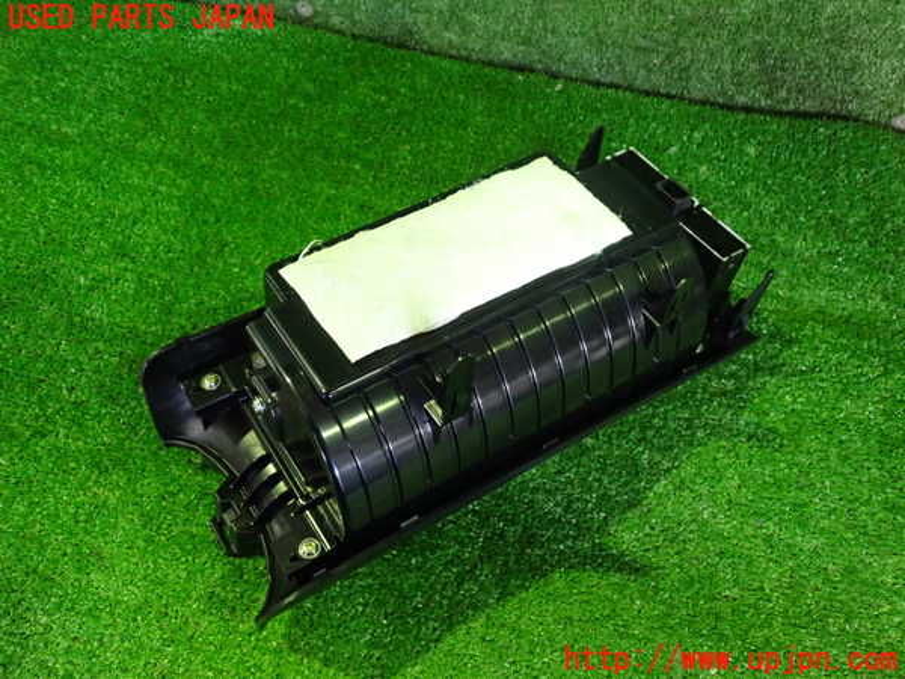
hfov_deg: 60.0
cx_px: 452
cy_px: 340
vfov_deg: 46.8
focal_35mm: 30
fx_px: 784
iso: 800
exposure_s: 1/30
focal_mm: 5.4
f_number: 2.3
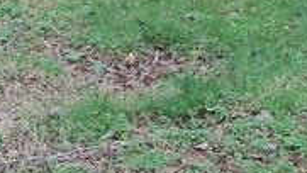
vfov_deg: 5.3
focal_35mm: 216
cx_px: -282
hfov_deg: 9.4
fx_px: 1759
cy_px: -360
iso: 80
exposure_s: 1/125
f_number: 3
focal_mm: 6.3
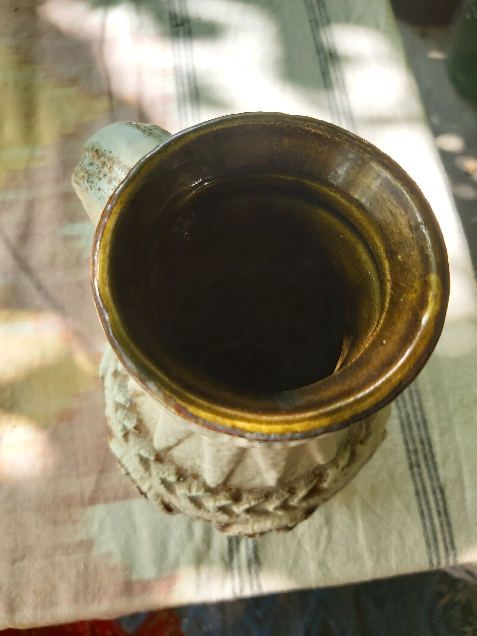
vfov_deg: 67.3
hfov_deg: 53.1
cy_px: 318
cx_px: 238
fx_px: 478
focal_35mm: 26
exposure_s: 1/125
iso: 64
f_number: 1.7
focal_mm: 3.92
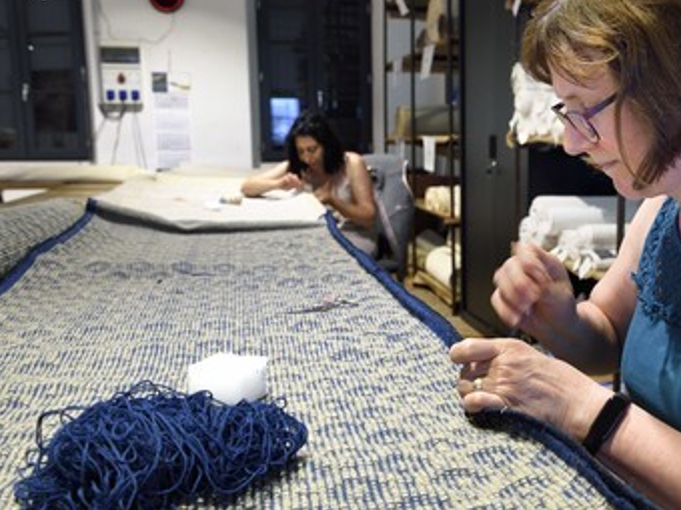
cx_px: 415
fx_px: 748
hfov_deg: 48.6
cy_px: 254
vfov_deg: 37.7
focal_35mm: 38
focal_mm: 32
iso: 800
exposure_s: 1/40
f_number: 7.1
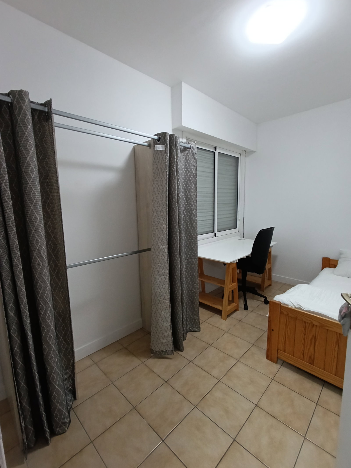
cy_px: 234
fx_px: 216
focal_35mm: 16
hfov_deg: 78.1
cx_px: 176
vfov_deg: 94.5
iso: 400
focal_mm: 1.65
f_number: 2.2
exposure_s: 1/33.3
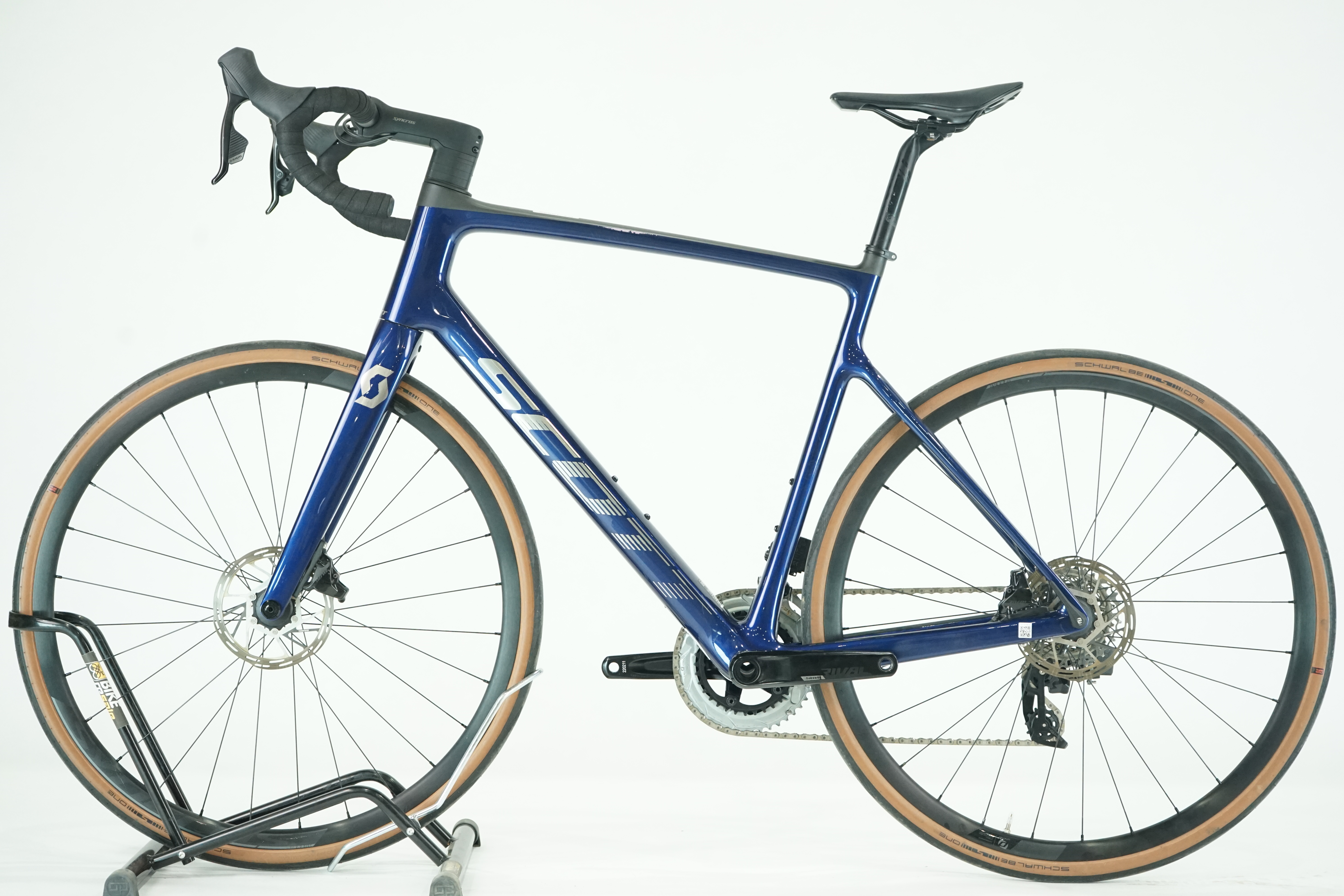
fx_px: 2426
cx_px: 672
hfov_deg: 31.0
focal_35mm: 65
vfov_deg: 20.9
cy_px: 448
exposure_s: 1/200
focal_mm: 65
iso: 3200
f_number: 6.3
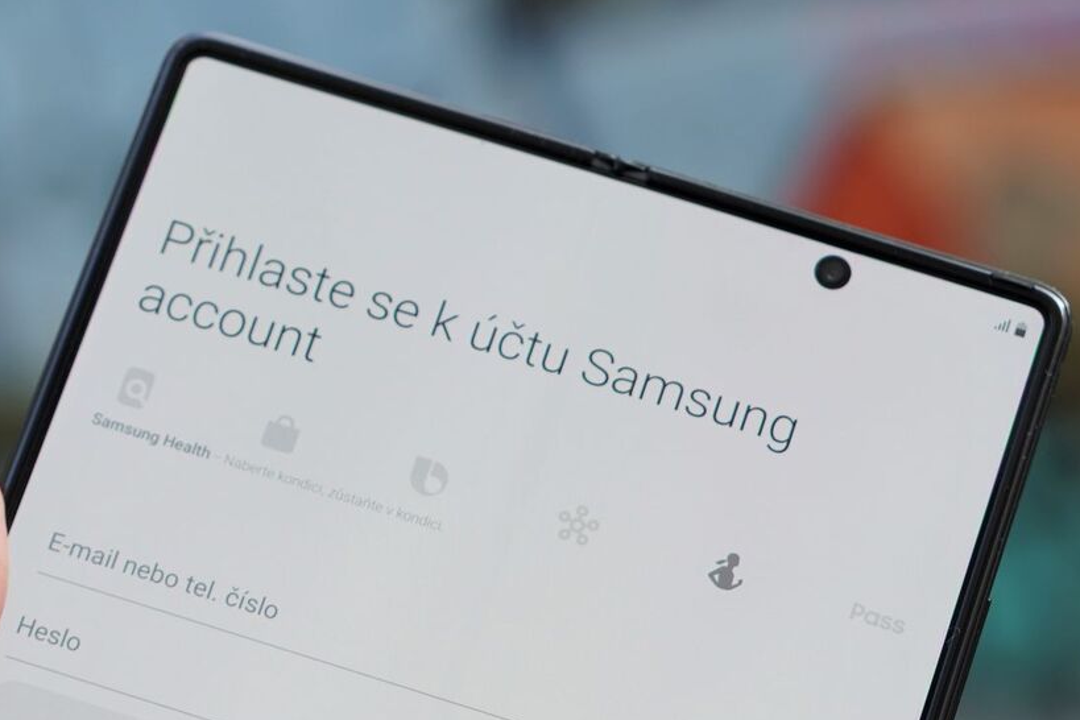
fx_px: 3870
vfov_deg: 10.6
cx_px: 418
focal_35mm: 129
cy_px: 692
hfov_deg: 15.9
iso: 100
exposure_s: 1/50
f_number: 4
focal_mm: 55
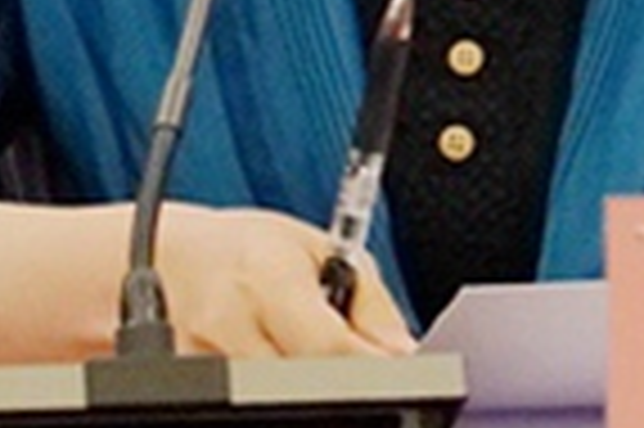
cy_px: -347
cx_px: 437
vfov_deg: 2.7
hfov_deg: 4.0
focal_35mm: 514
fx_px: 9184
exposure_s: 1/200
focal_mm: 105
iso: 4000
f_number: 4.5
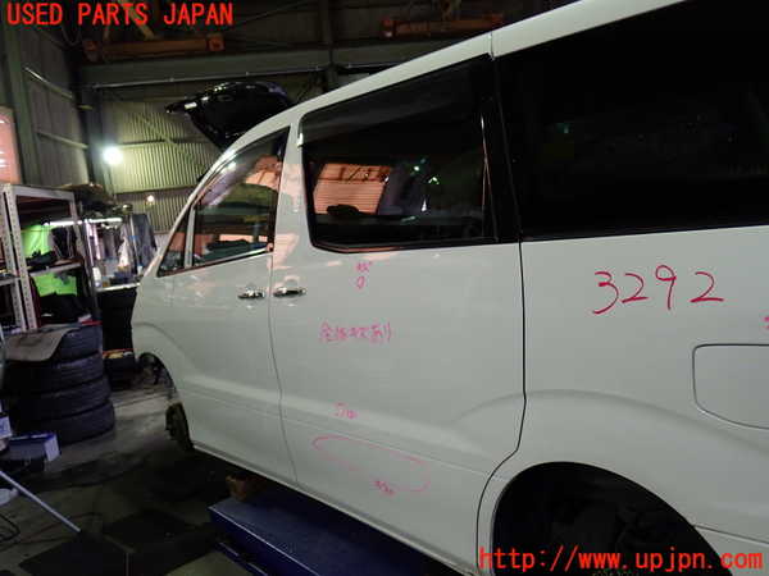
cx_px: 384
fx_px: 666
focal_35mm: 30
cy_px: 288
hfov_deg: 60.0
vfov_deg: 46.8
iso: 200
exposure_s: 1/30
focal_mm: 5.4
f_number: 2.3
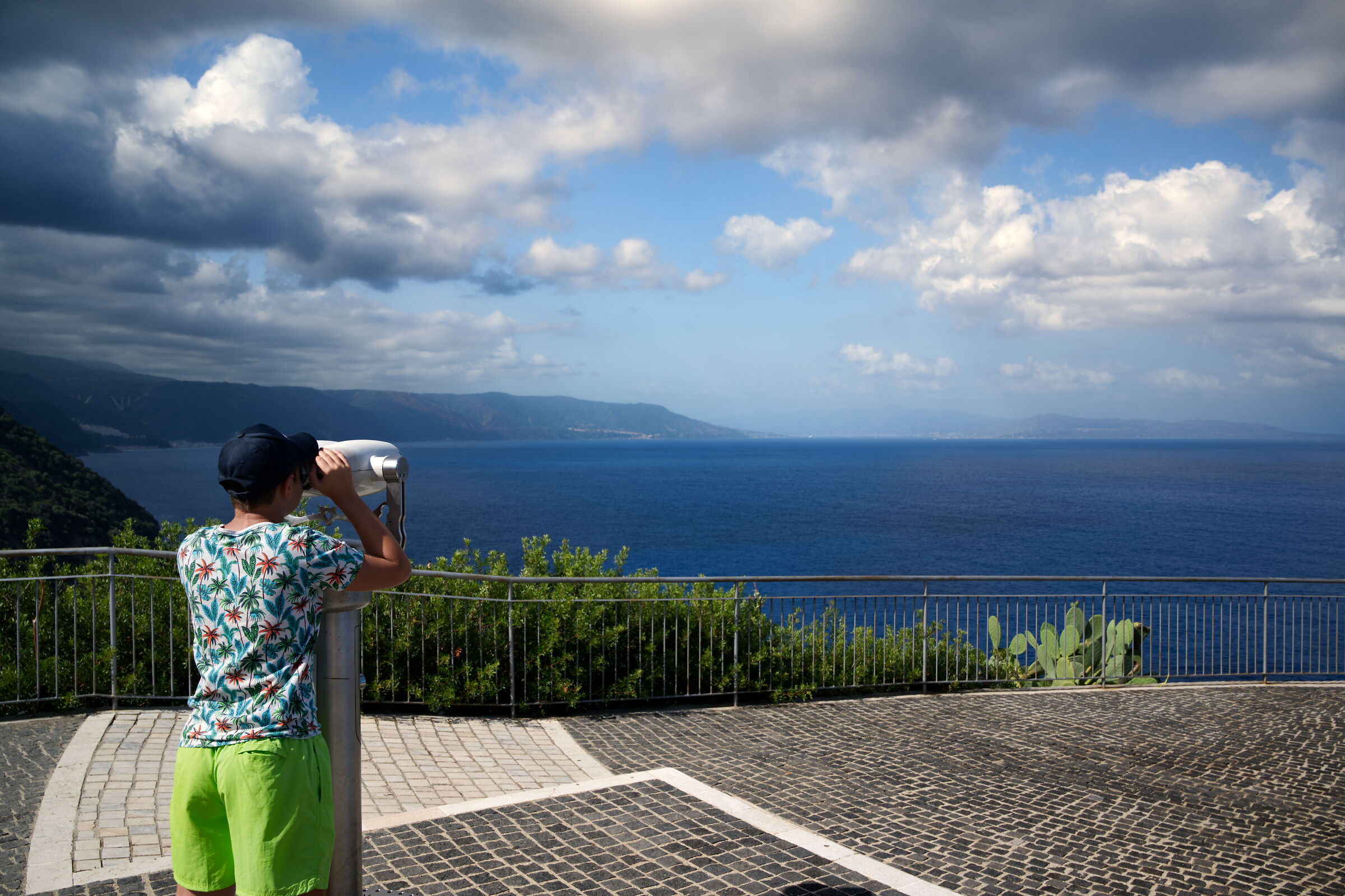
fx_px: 1102
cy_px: 448
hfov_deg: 62.8
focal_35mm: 30
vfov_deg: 44.3
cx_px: 672
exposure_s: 1/200
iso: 100
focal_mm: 29.5
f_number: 8
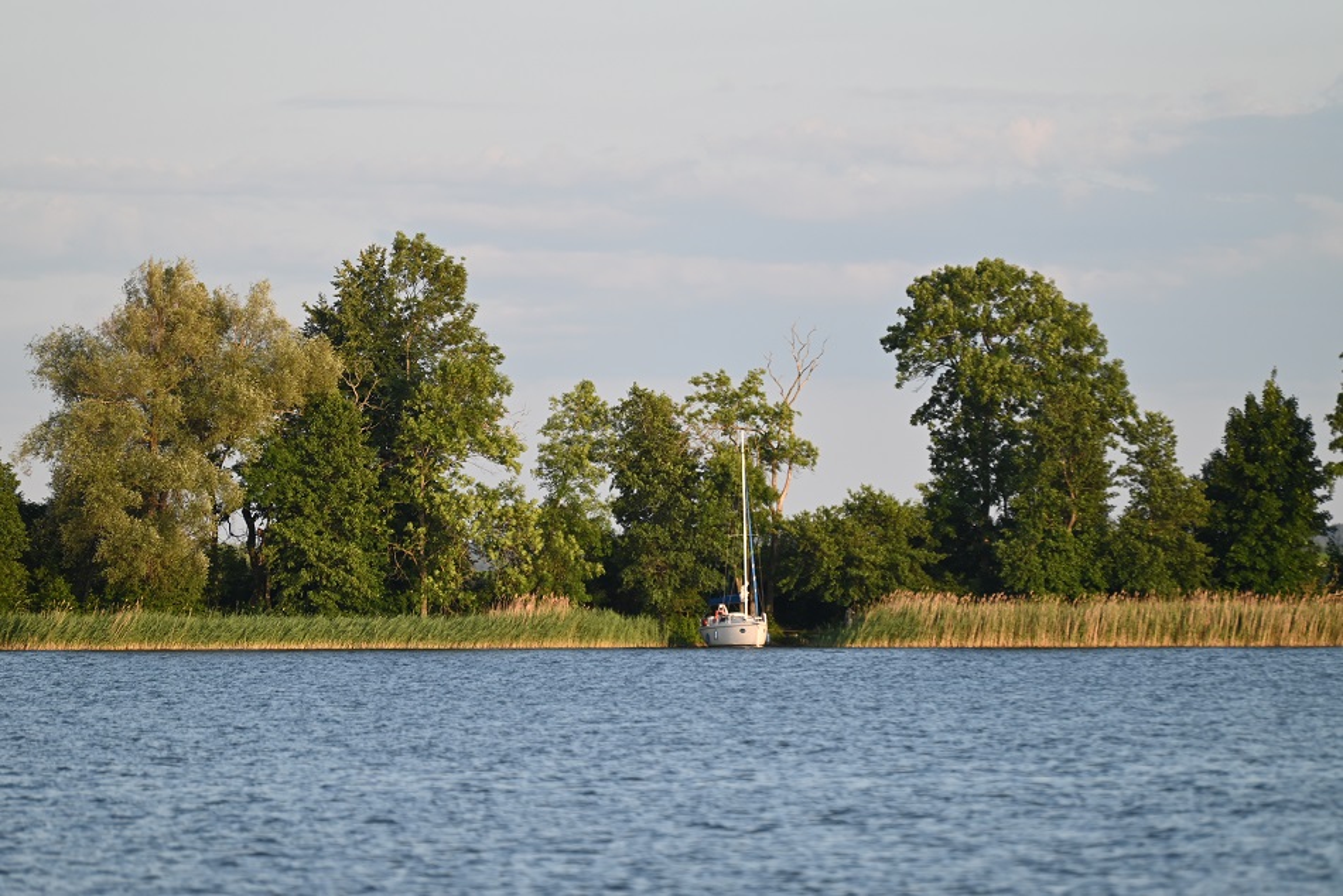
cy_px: 448
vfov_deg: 4.6
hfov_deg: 6.9
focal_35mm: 300
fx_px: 11194
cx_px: 672
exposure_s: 1/500
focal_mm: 300
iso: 250
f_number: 5.6
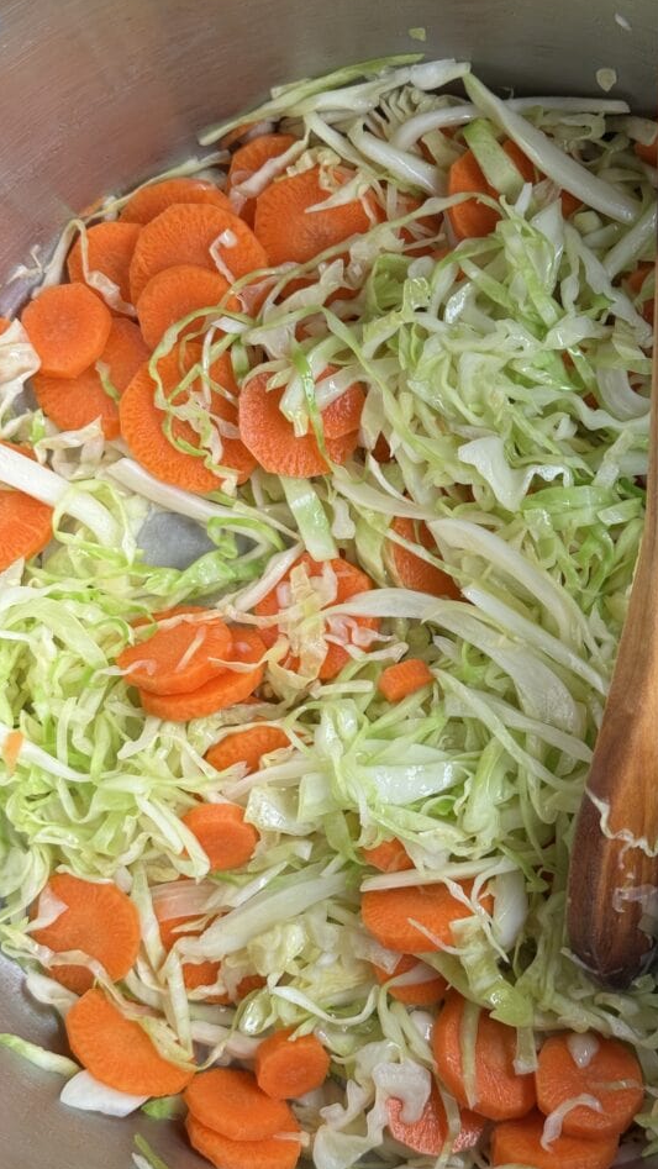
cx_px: 435
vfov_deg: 39.2
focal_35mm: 53
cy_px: 579
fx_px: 1643
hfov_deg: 22.6
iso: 64
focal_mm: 6.76
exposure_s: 1/510
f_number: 1.78
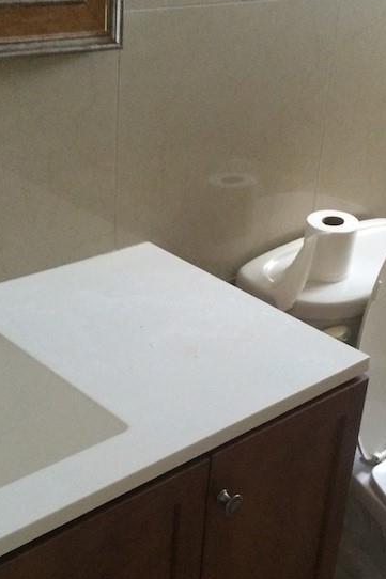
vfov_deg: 33.9
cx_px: 234
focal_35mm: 59
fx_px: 949
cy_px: 325
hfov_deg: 22.9
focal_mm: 4.12
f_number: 2.2
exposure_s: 1/30
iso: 320
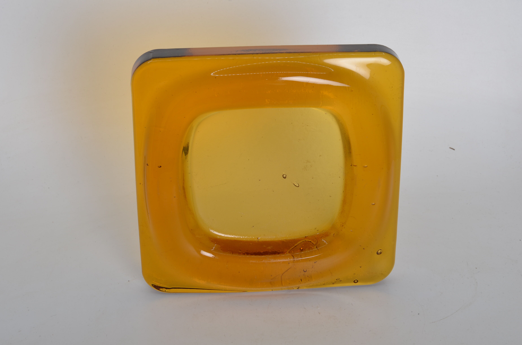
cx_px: 261
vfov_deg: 18.1
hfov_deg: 27.0
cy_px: 172
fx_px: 1085
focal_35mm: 75
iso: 100
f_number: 14
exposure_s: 1/125
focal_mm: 50
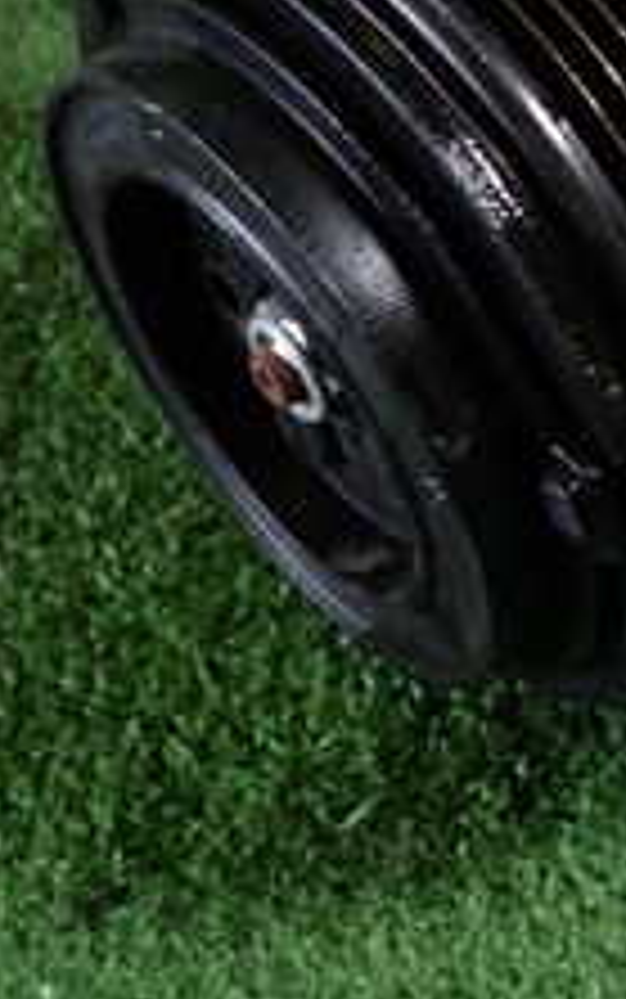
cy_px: 72
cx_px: 865
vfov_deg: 23.3
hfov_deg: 14.4
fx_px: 2344
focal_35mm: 86
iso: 200
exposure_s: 1/40
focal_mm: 5.4
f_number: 2.3
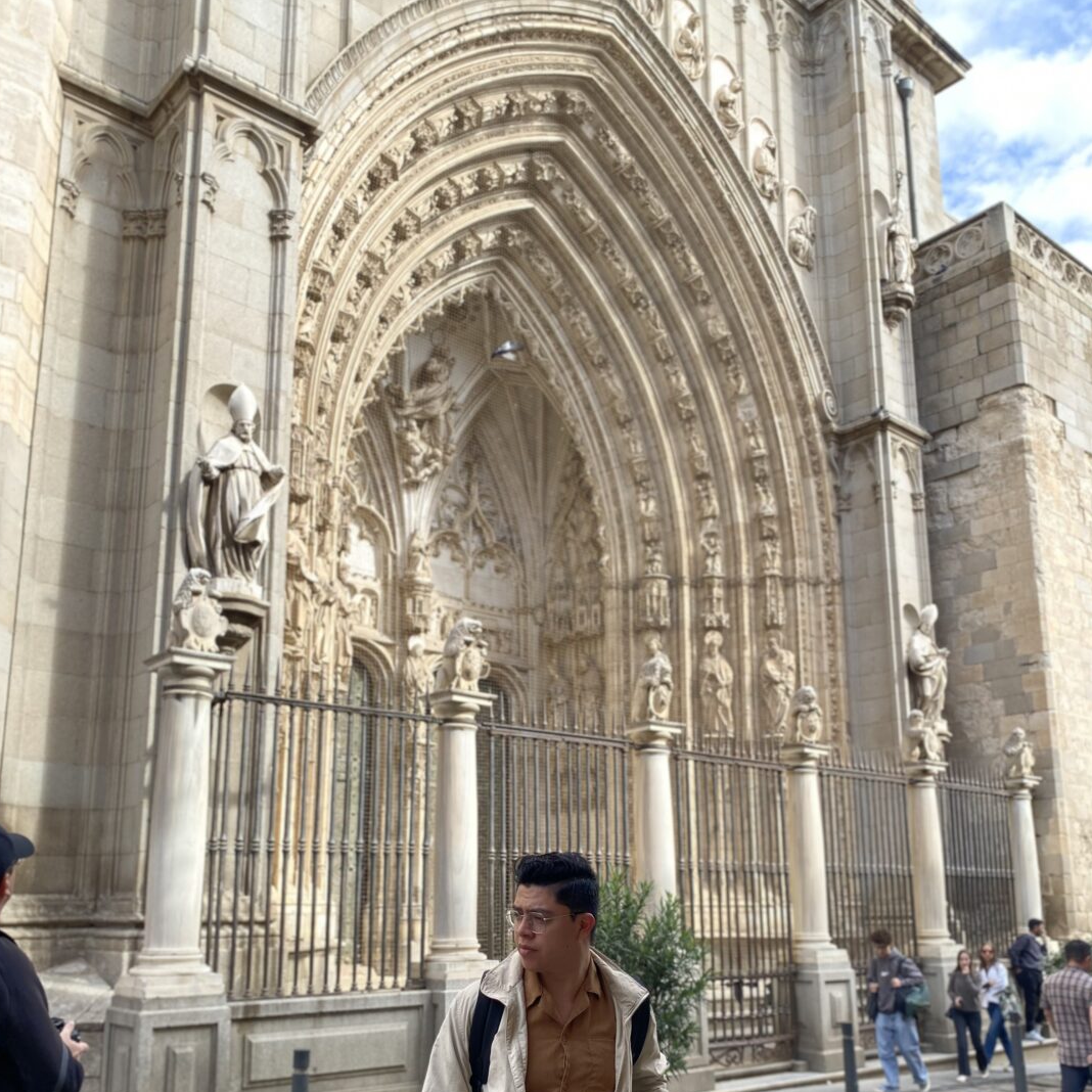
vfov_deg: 52.0
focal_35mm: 31
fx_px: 1106
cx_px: 543
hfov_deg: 52.5
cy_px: 681
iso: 32
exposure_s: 1/398
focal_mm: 4.25
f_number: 1.8
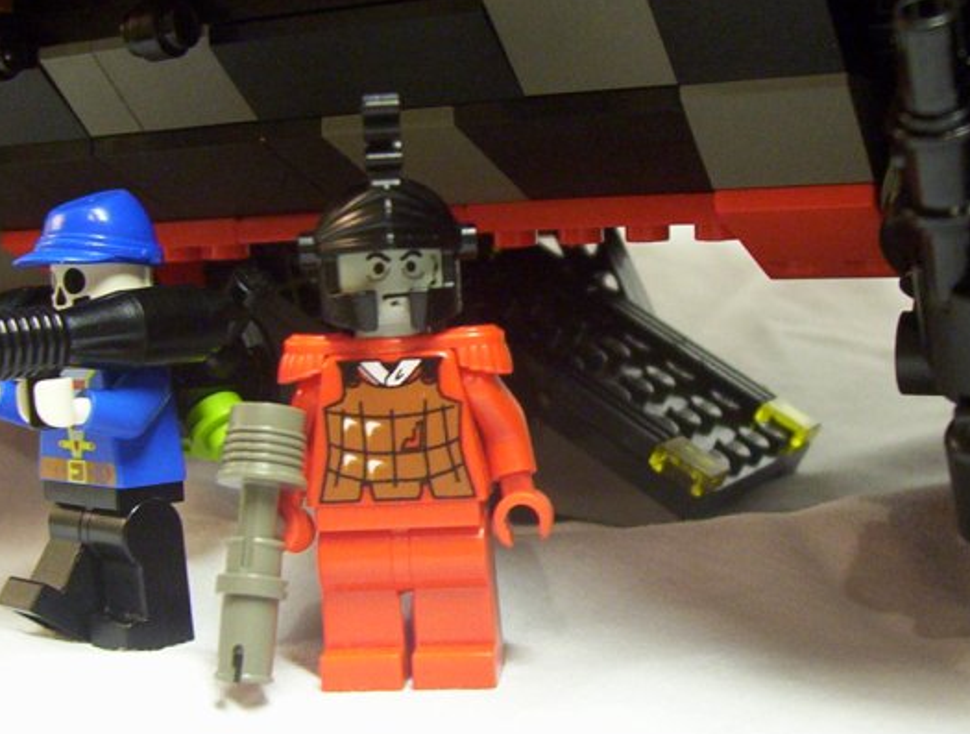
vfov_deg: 22.7
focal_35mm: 65
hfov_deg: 29.7
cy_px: 370
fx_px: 1827
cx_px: 507
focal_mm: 5.77
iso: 200
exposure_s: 1/14
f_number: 2.73
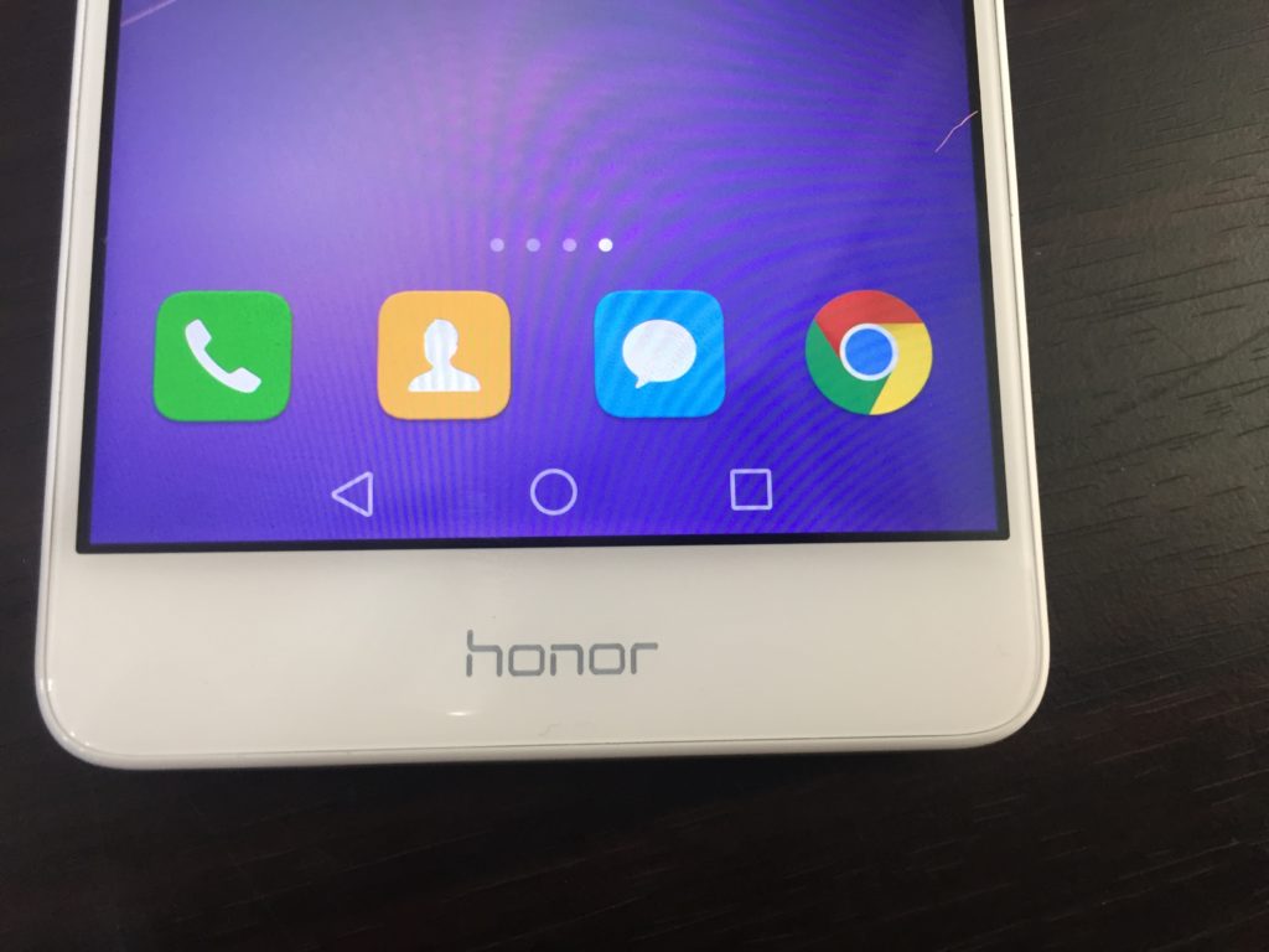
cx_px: 634
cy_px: 476
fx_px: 1063
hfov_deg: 61.7
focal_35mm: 29
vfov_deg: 48.2
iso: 125
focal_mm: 4.15
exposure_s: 1/33
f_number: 2.2
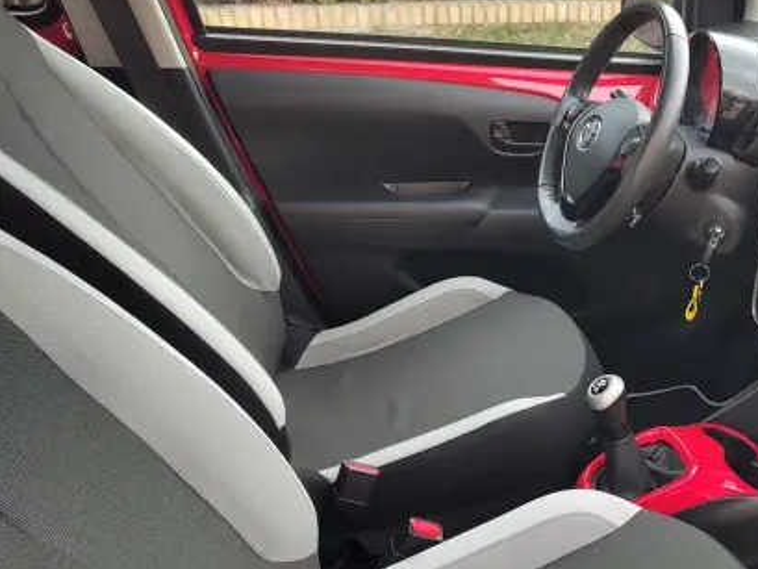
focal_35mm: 36
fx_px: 789
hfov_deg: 48.8
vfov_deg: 39.1
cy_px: 393
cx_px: 591
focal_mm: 5.56
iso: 100
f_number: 1.8
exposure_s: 1/101
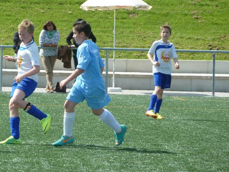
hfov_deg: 4.5
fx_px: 2917
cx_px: 68
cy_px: 81
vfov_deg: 3.4
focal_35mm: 441
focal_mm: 49.2
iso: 160
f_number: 4.9
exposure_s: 1/500
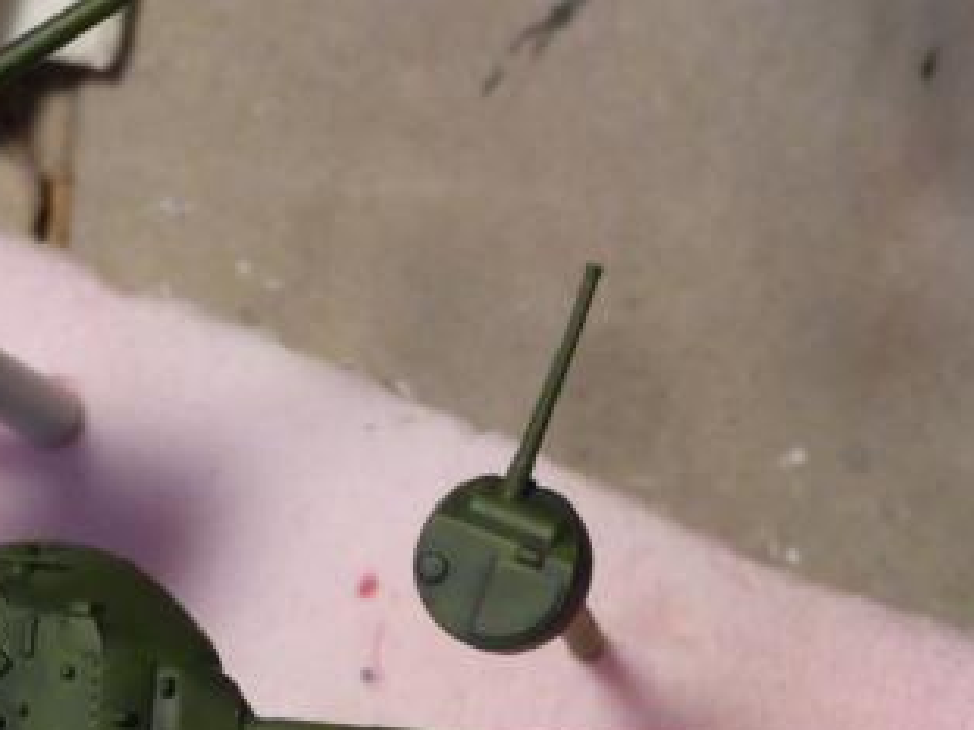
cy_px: 736
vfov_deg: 14.1
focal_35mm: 103
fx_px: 2897
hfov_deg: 19.0
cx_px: 285
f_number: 3.9
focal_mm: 6.9
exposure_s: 1/30
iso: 400
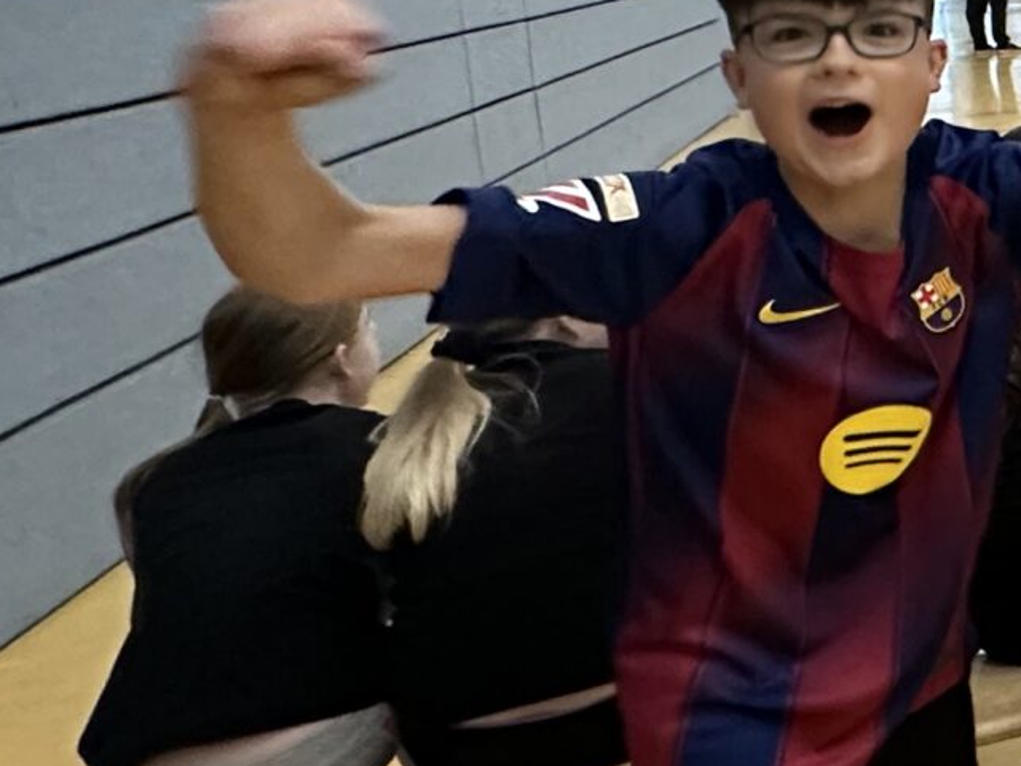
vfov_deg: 25.2
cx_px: 1874
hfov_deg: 21.3
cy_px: 61
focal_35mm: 56
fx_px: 1652
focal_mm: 2.22
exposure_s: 1/100
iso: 320
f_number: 2.2
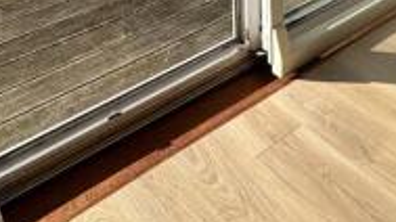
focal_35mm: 47
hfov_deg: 43.0
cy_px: -181
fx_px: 493
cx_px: 127
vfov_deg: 19.1
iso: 50
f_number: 2.2
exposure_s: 1/1916
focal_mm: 2.22
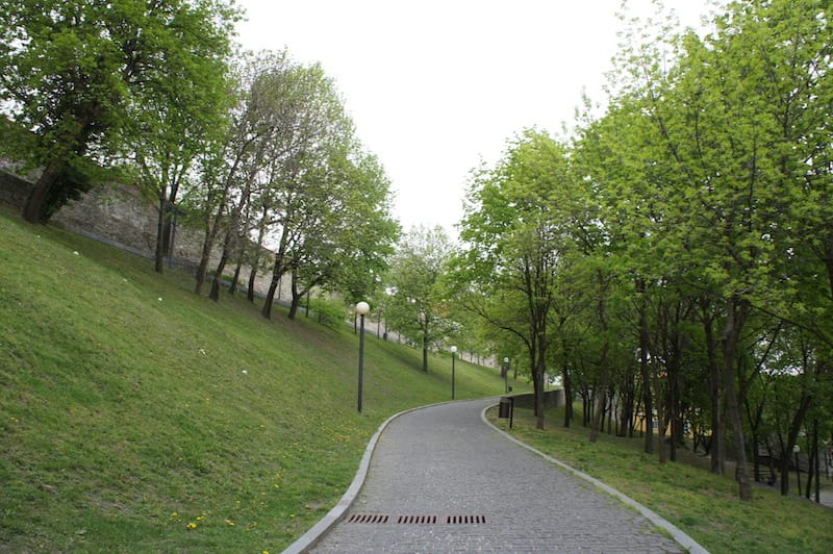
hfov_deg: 67.4
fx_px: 624
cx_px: 416
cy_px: 277
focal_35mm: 27
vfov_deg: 47.9
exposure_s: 1/100
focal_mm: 18
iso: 200
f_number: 6.3
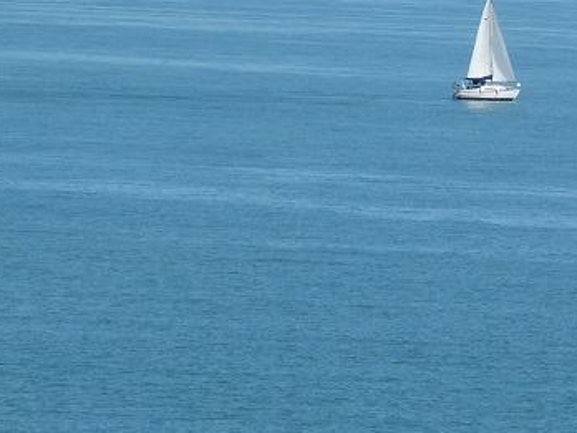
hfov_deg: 2.3
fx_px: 14135
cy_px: 202
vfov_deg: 1.8
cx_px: 560
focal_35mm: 848
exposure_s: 1/400
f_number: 5.6
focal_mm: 66.3
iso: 80
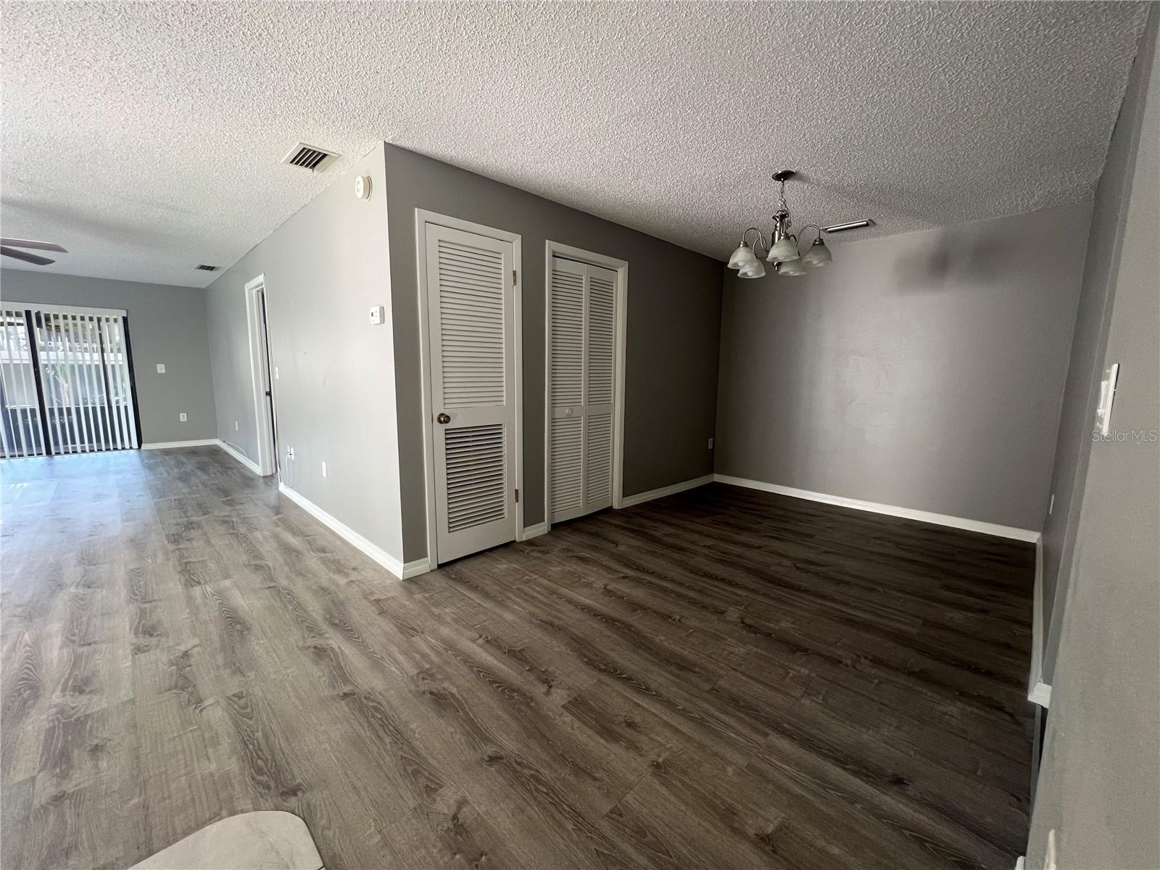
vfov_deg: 89.9
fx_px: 436
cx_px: 580
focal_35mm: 13
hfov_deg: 106.2
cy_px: 435
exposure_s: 1/60
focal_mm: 1.57
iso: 200
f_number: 1.8
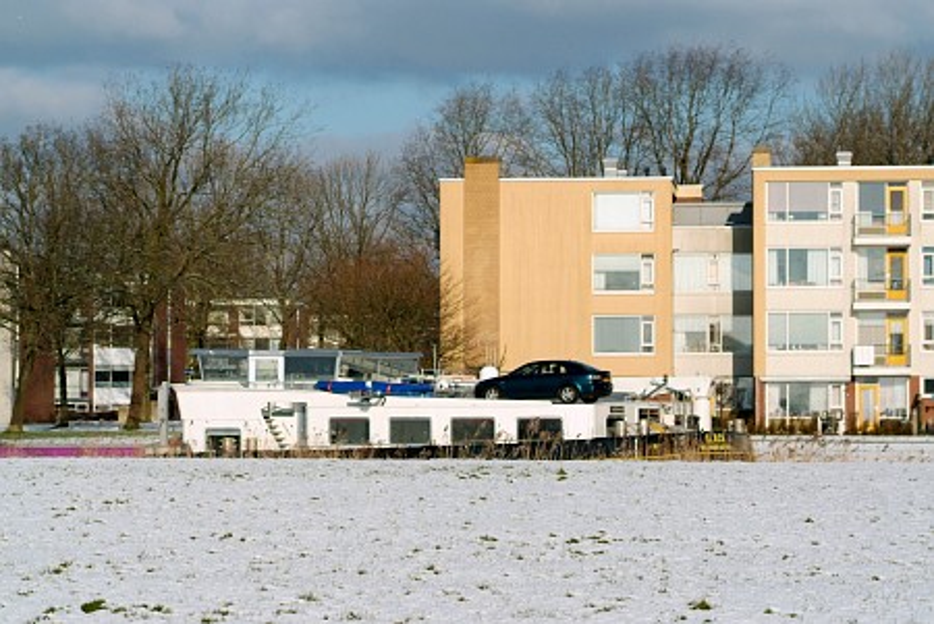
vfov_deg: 10.7
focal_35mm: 128
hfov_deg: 16.0
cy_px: 312
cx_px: 467
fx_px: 3324
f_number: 6.7
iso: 400
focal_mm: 85
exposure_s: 1/2000
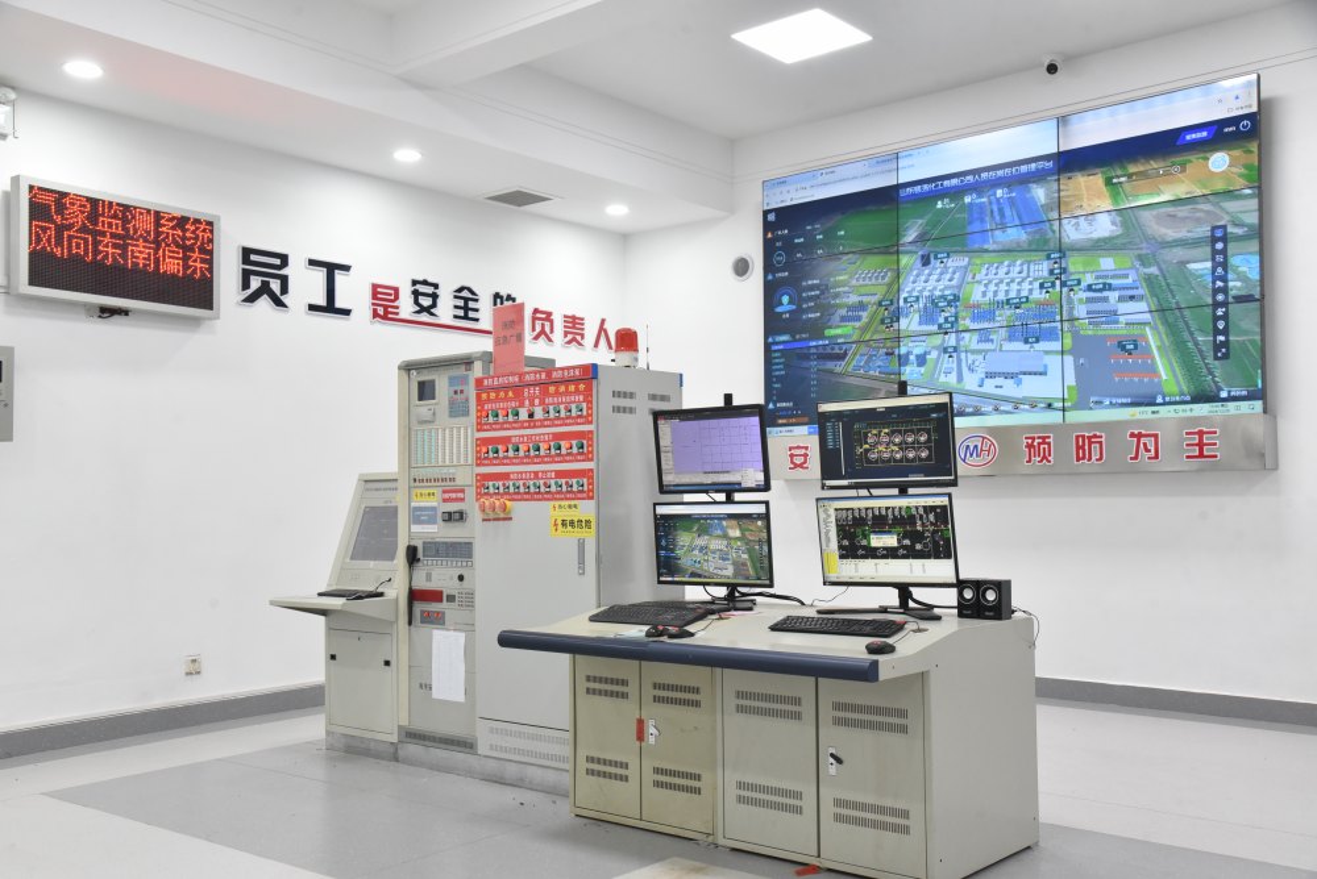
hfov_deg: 54.4
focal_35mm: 35
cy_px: 440
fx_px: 1281
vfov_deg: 37.9
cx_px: 658
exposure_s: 1/100
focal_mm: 35
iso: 3200
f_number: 8
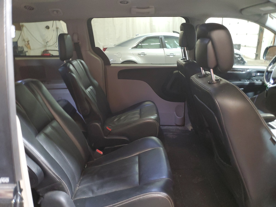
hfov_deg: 67.3
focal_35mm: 26
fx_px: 207
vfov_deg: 53.1
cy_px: 104
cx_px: 138
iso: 299
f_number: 1.5
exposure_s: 1/20
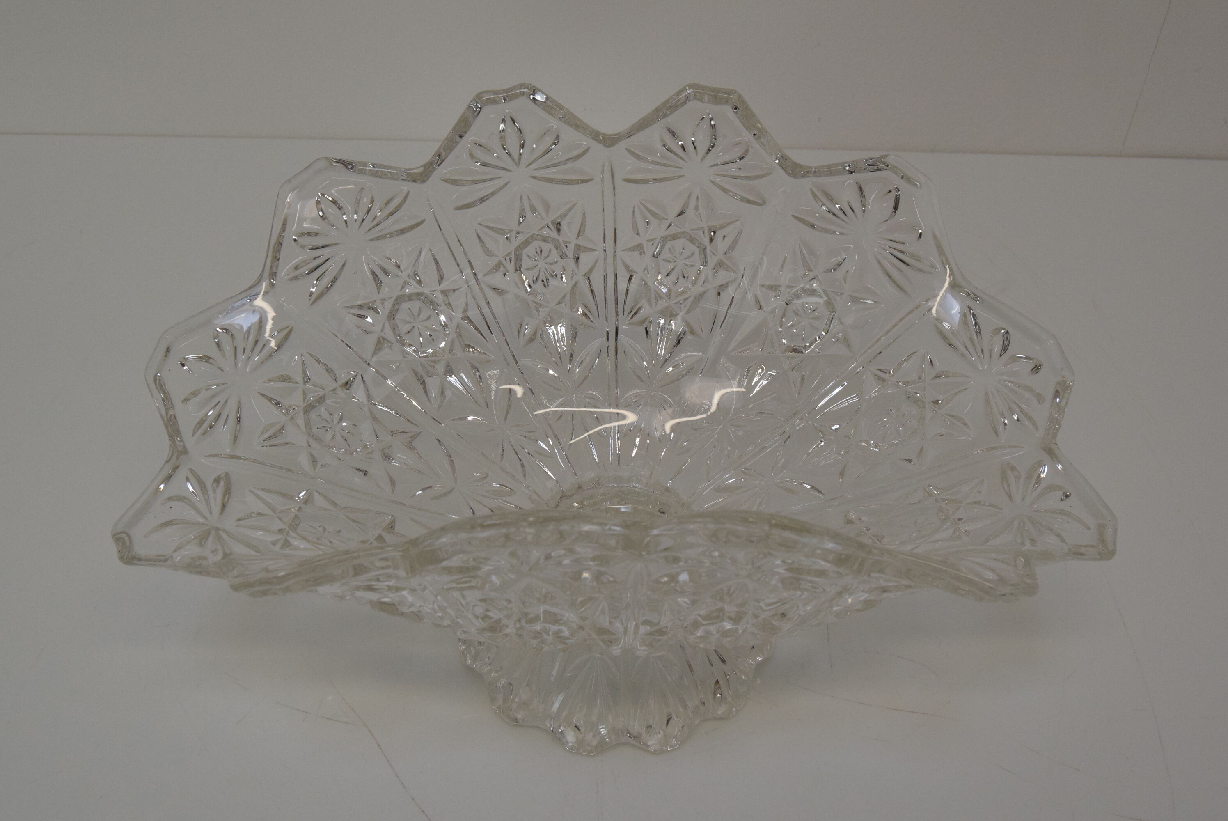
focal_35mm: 46
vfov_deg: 29.0
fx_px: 1587
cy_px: 410
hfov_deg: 42.3
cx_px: 614
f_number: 10
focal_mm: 31
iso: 1600
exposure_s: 1/400
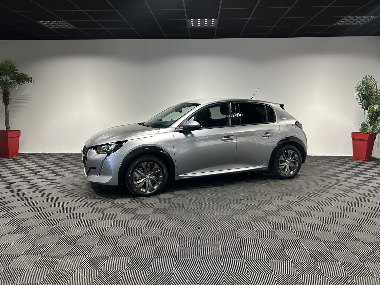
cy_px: 142
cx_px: 190
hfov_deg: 67.3
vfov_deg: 53.1
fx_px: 285
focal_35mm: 26
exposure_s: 1/50
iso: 125
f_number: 1.5
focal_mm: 5.7
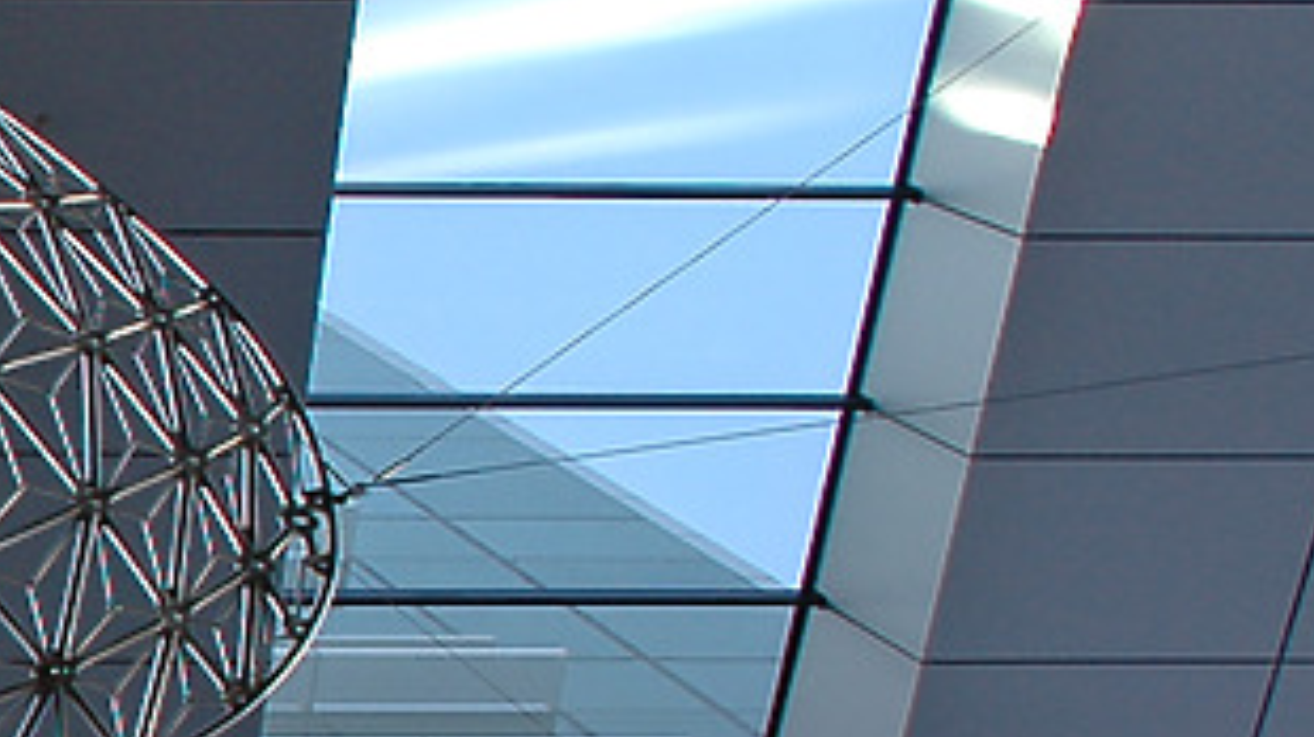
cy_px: 750
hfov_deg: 23.7
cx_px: -259
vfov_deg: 14.5
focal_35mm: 82
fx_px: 2856
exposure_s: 1/100
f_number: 5
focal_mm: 18
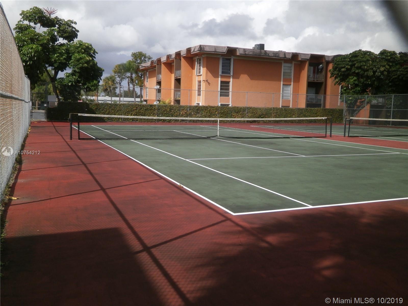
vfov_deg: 45.4
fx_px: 365
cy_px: 153
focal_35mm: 31
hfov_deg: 58.4
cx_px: 204
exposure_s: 1/2000
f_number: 2.9
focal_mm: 5.5
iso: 100
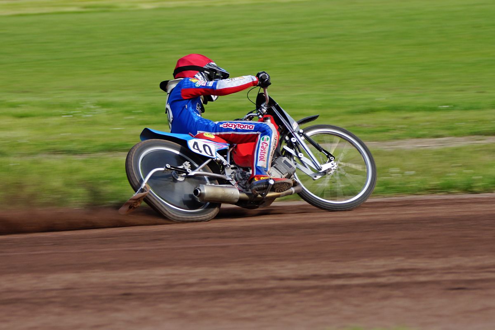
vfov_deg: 5.7
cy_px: 165
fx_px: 3300
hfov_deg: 8.6
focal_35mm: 240
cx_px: 248
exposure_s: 1/500
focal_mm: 160
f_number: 5
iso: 100
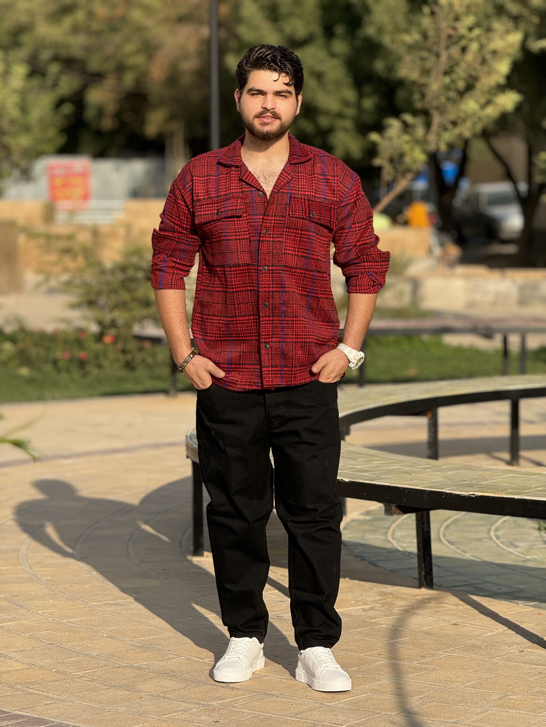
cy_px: 364
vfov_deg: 16.4
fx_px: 2524
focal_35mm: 120
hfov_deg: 12.3
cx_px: 273
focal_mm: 15.66
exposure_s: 1/707
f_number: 2.8
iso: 50
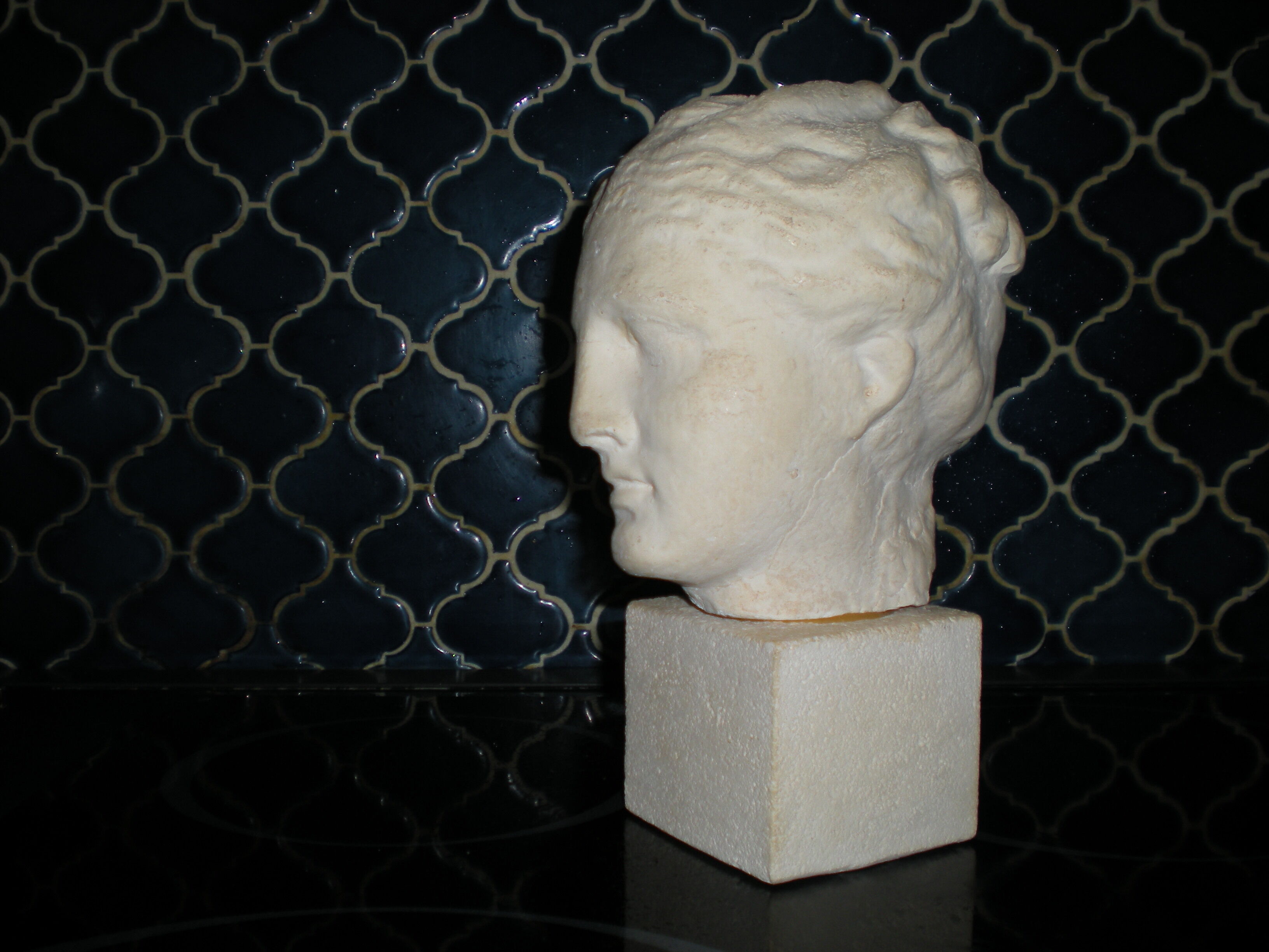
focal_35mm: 38
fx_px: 1393
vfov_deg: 37.7
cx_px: 634
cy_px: 476
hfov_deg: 49.0
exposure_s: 1/60
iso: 64
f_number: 3.1
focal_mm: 6.3
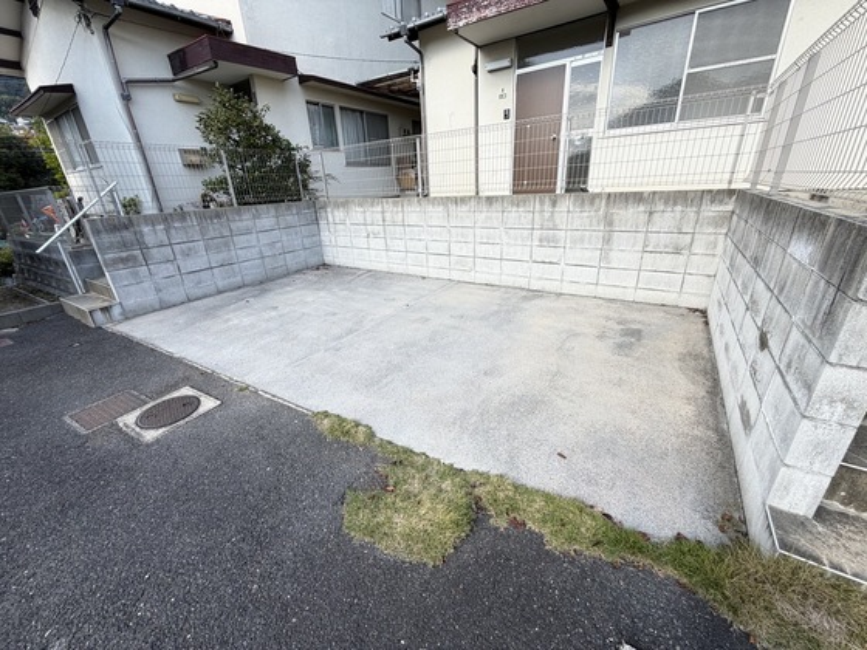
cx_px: 434
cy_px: 325
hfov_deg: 102.1
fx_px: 351
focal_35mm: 14
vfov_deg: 85.7
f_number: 2.2
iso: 64
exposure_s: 1/427
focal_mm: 2.22
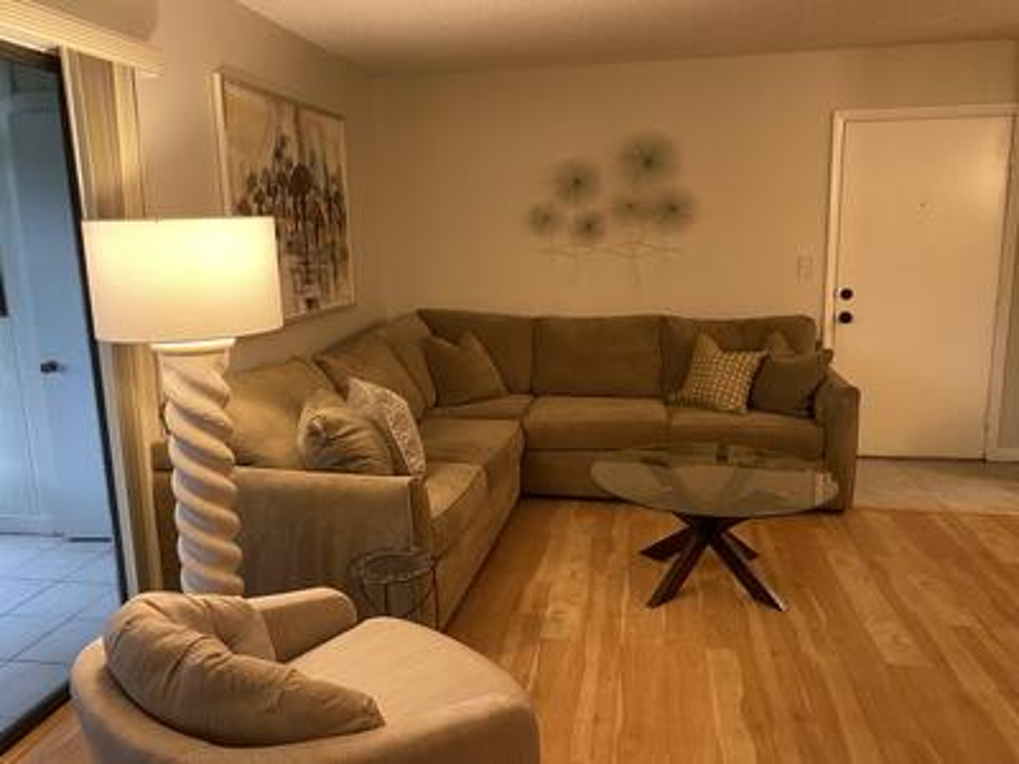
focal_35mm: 26
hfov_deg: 67.3
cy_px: 382
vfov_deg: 53.1
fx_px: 765
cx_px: 510
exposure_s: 1/60
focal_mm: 4.25
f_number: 1.8
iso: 250
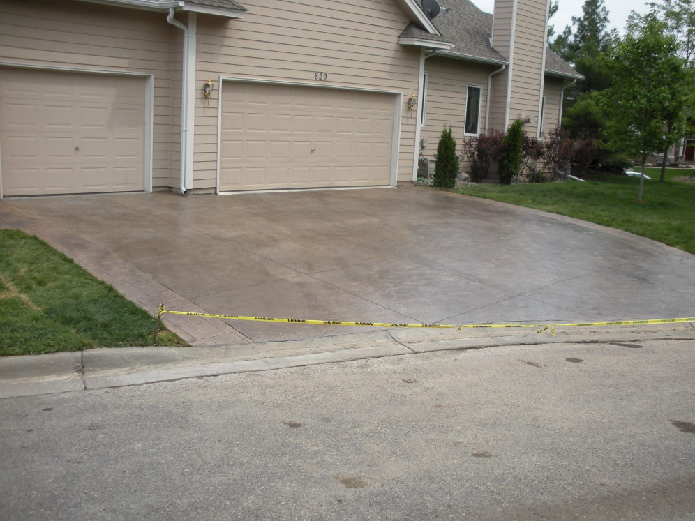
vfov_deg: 39.7
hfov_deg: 51.4
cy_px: 266
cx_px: 345
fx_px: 723
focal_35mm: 36
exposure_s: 1/432
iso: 64
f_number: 3.5
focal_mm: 6.3
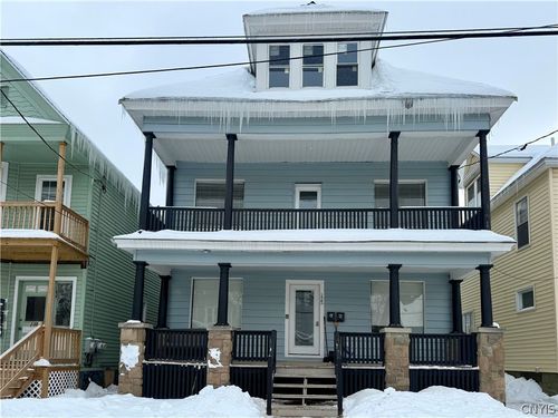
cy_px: 209
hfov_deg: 71.6
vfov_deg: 56.8
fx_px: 387
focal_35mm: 24
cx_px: 279
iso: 80
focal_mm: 6.76
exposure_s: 1/4167
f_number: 1.78
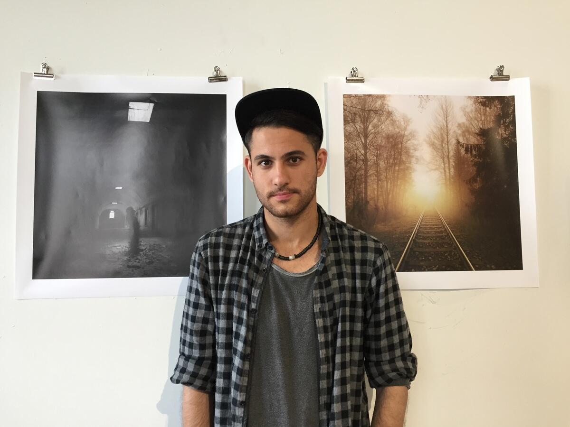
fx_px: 478
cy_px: 214
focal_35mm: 29
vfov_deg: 48.2
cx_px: 285
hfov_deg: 61.7
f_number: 2.2
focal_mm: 4.15
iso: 125
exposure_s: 1/33
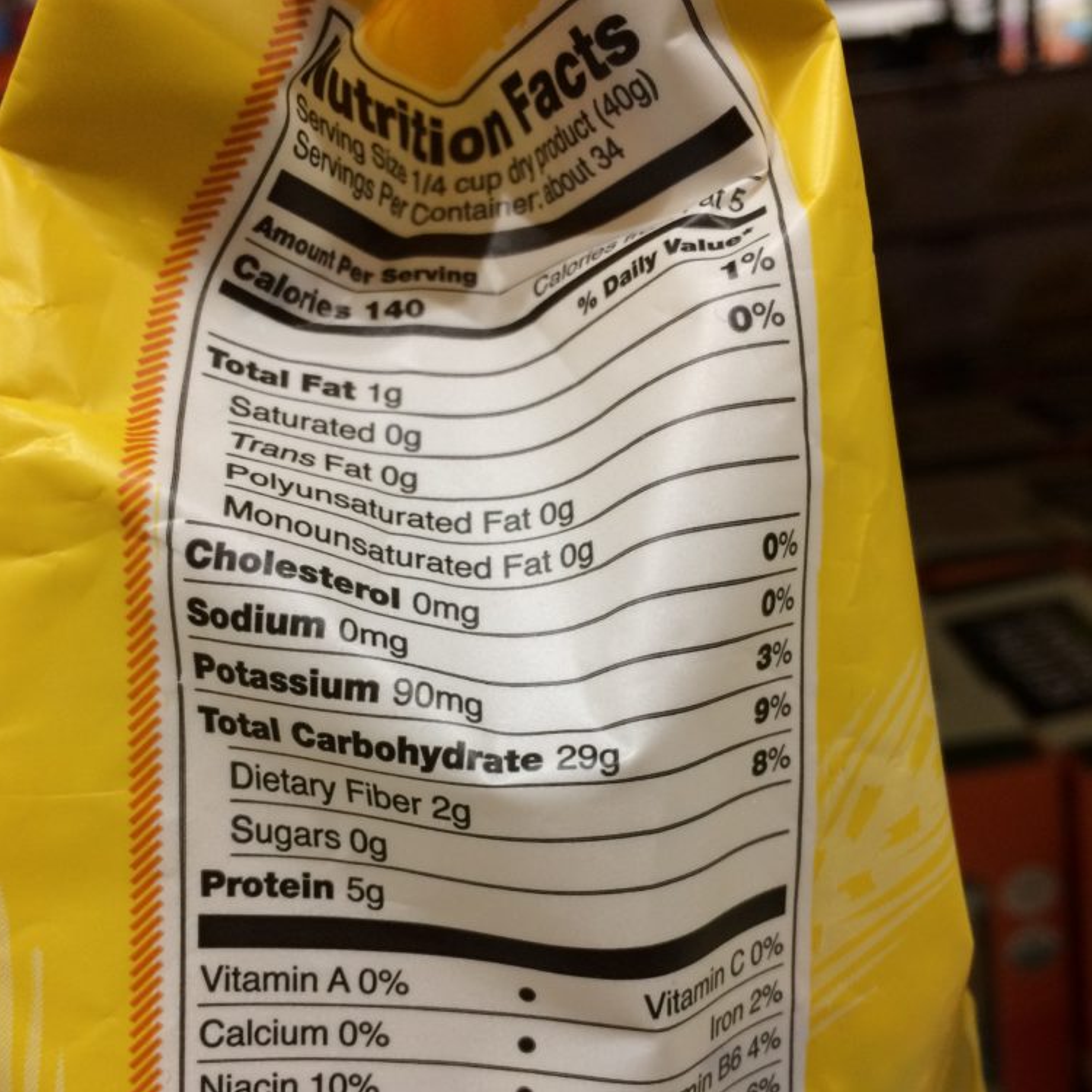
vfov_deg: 47.0
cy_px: 651
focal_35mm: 35
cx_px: 534
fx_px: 1249
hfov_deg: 47.2
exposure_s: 1/30
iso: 50
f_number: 2.2
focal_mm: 4.15
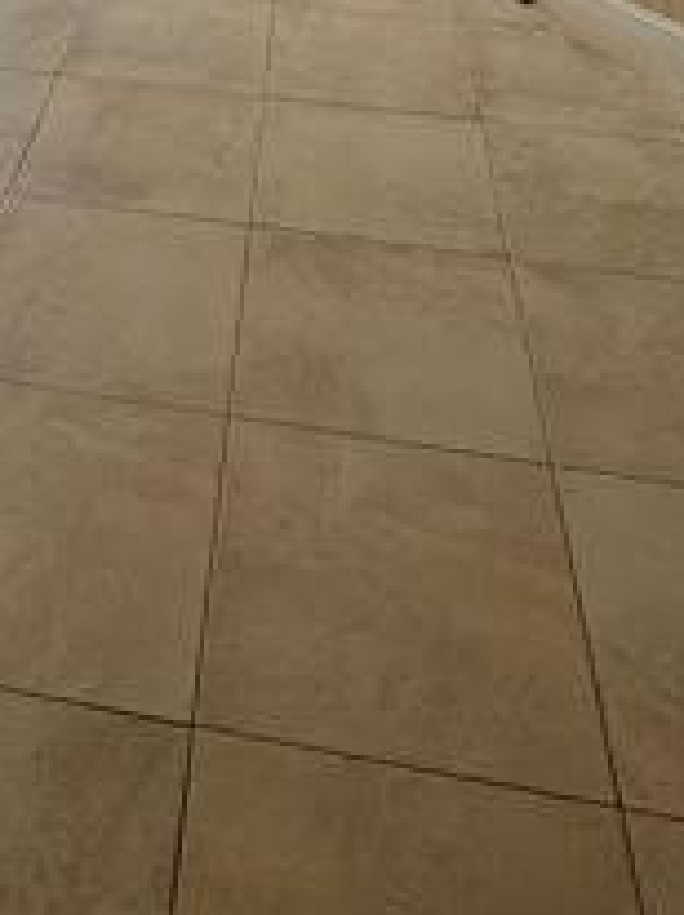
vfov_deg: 26.5
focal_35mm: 49
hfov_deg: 28.9
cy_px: -497
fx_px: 1294
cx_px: 129
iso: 50
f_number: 2.2
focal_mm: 2.22
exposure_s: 1/99
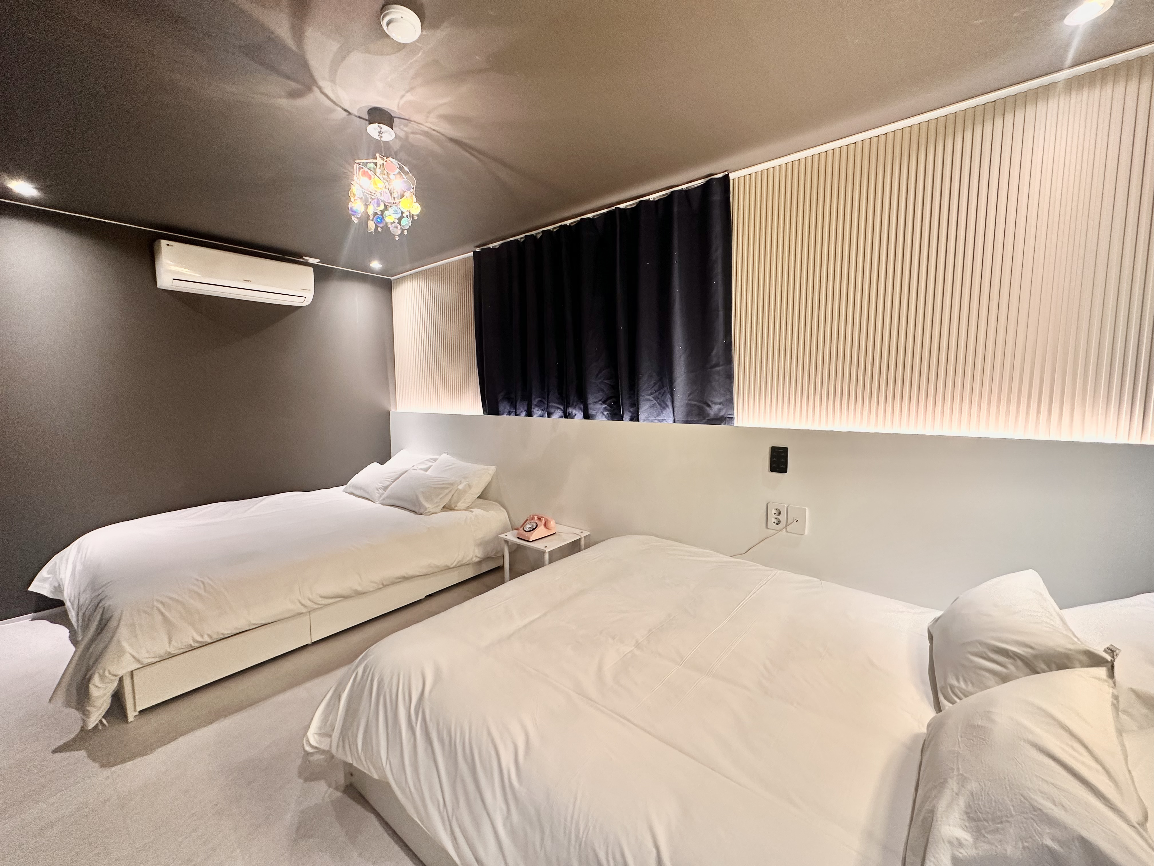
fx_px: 467
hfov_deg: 102.1
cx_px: 577
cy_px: 433
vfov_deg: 85.7
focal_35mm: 14
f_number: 2.2
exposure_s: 1/60
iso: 200
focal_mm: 2.22
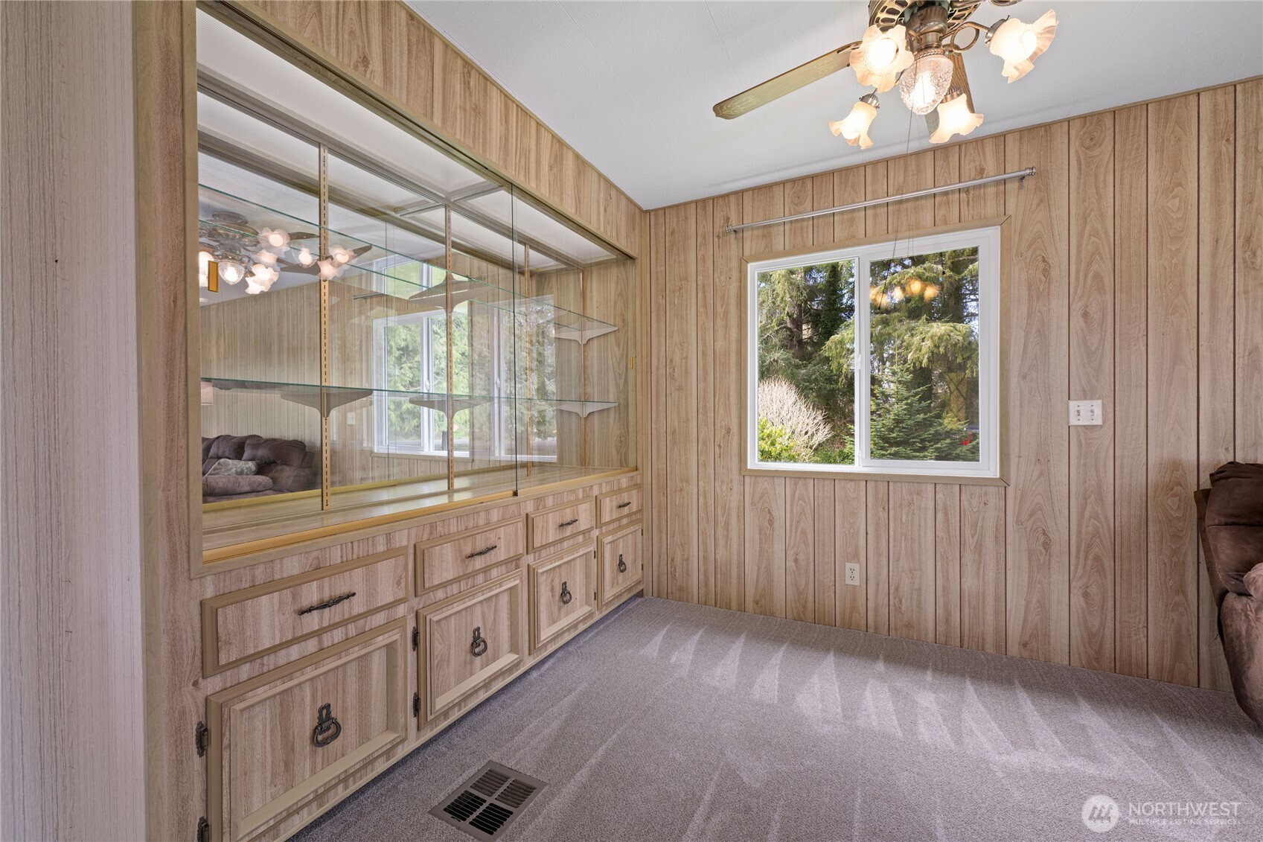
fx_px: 491
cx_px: 632
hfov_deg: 104.3
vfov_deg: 81.2
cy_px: 421
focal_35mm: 14
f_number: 9
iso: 400
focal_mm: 14
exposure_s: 1/6
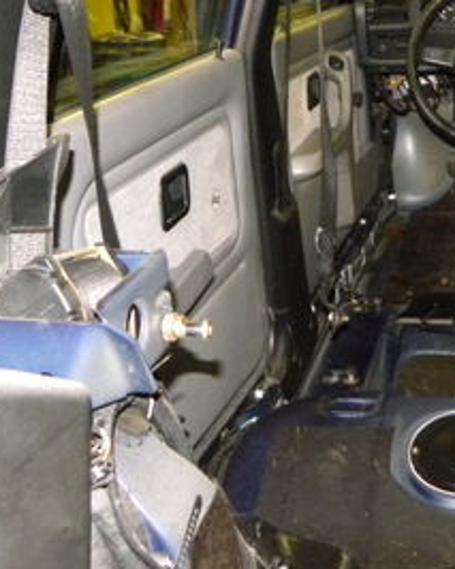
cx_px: 519
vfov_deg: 30.2
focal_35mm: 61
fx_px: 1026
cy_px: 116
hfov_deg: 23.3
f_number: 2.8
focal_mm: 4.6
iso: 400
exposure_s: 1/30
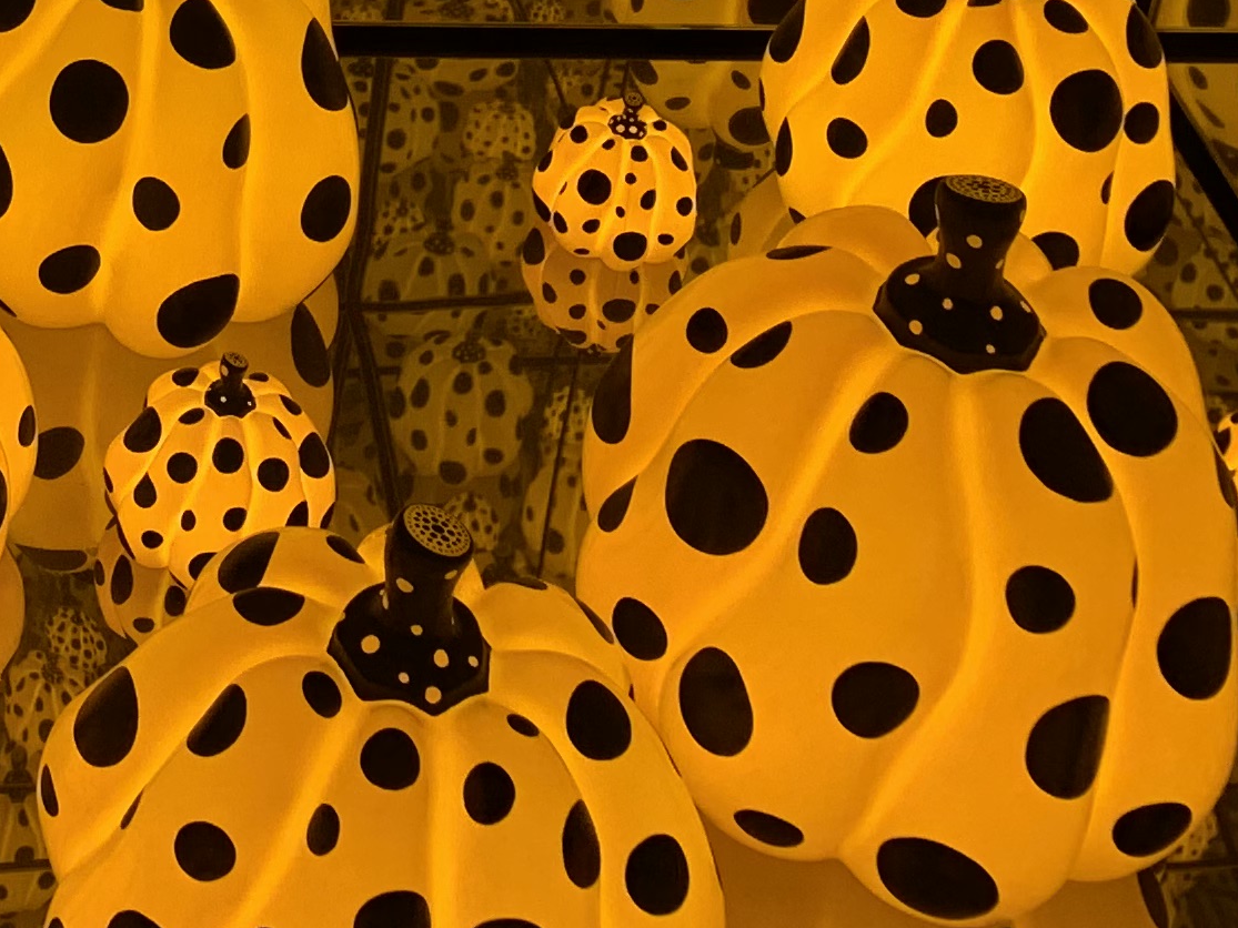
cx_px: -250
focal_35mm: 94
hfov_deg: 19.6
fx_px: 3361
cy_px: -422
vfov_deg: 14.7
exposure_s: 1/122
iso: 32
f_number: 1.8
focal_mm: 4.25
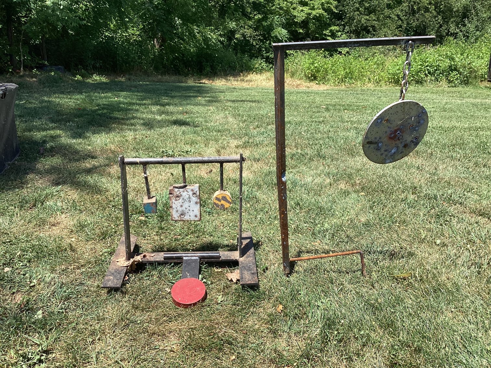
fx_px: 440
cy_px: 184
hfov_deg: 58.3
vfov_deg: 45.4
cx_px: 246
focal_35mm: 31
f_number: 2.4
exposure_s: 1/679
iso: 25
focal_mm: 3.3
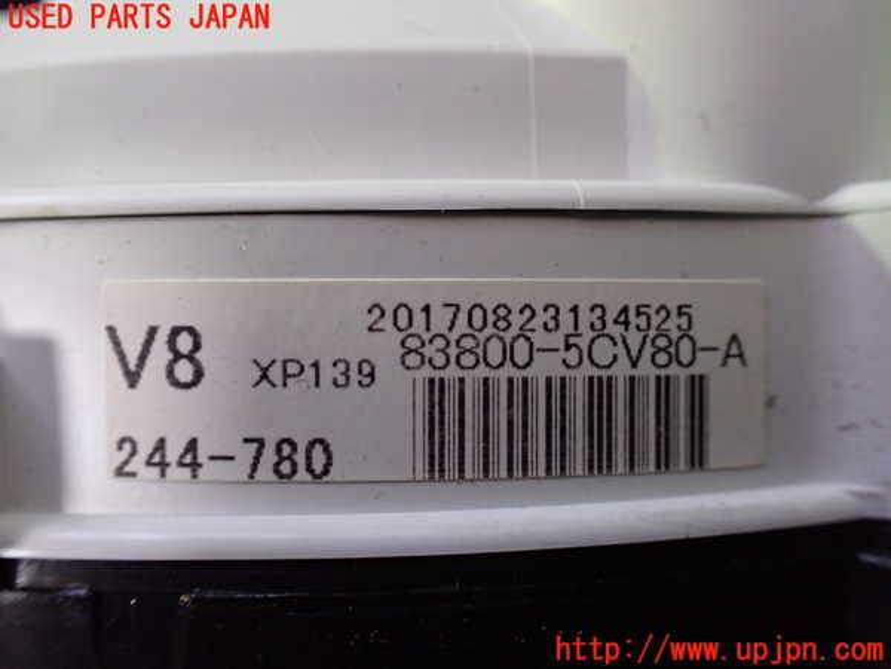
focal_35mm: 30
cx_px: 446
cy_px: 334
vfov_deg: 46.8
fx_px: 772
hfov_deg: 60.0
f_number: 2.3
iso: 1000
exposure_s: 1/30
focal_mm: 5.4
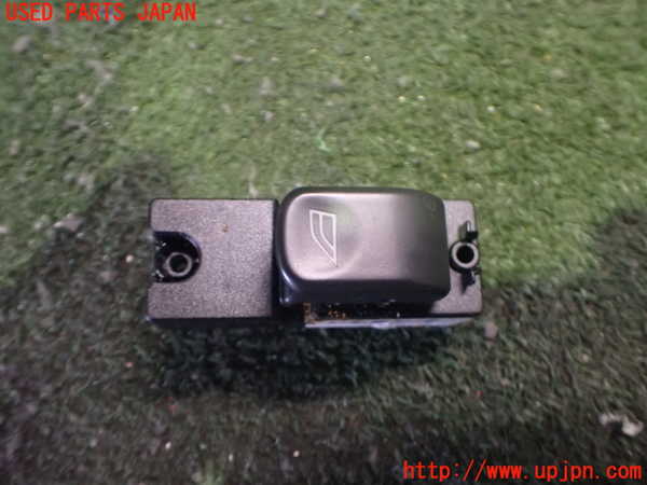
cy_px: 242
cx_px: 324
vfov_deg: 46.8
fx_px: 561
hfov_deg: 60.0
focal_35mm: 30
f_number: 2.3
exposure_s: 1/30
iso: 1250
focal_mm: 5.4
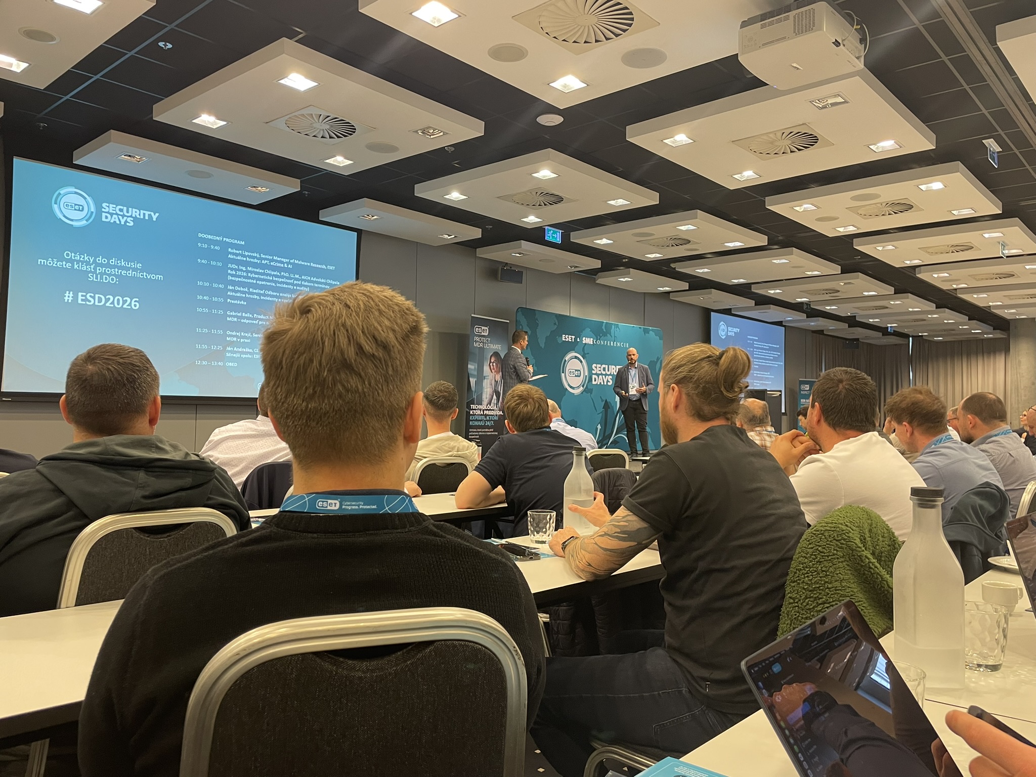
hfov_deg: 67.3
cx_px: 518
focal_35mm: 26
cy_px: 388
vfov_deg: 53.1
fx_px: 778
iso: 125
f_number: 1.6
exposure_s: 1/50
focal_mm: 4.2
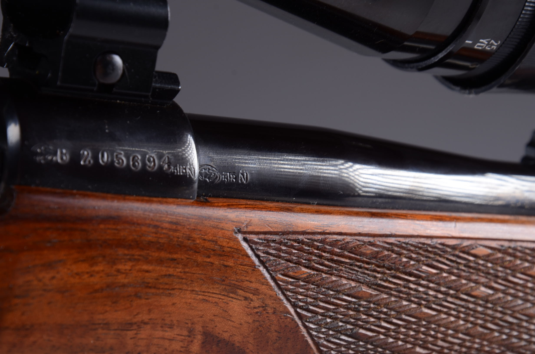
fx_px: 2336
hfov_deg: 13.1
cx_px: 268
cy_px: 177
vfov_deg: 8.7
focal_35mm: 158
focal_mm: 105
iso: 125
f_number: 11
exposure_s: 1/80
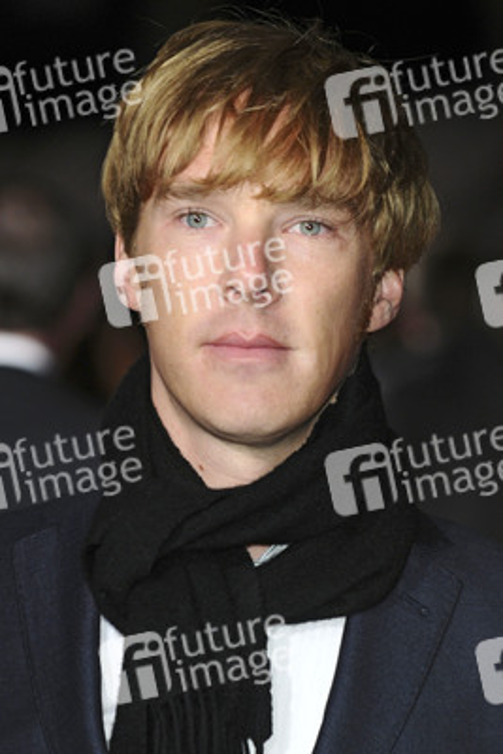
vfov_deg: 9.5
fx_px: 4554
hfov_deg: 6.3
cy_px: 377
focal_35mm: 218
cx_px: 252
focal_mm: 145
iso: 500
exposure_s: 1/125
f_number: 4.5
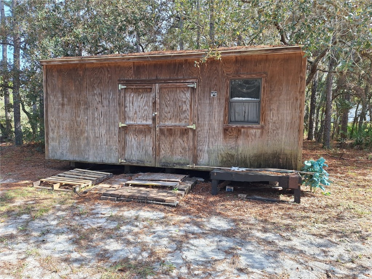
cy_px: 140
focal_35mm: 23
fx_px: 247
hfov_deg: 73.9
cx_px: 186
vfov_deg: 58.9
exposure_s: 1/459
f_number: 1.8
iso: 40
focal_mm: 5.54
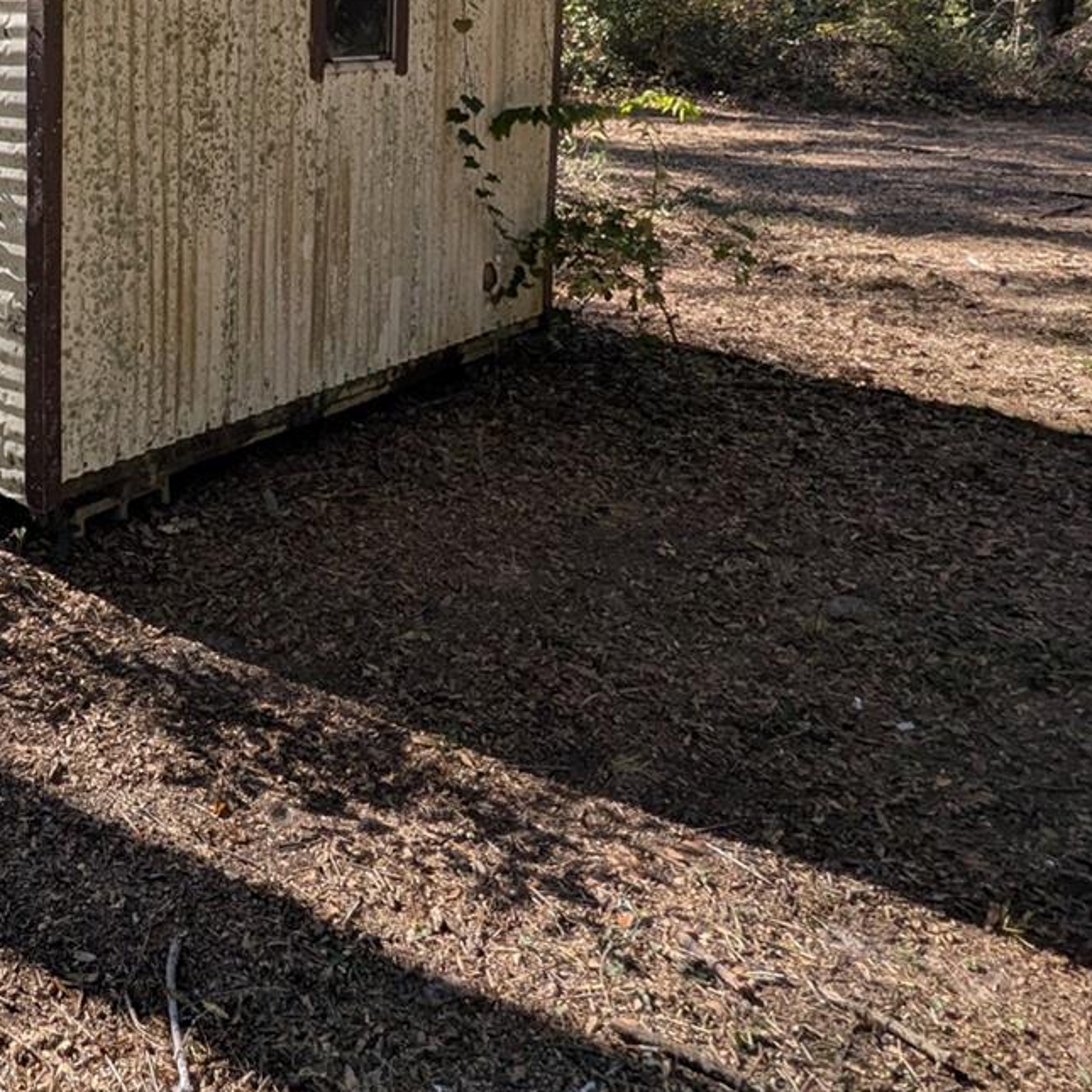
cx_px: 10
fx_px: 1249
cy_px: 110
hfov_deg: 41.4
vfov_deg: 43.2
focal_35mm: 35
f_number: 2.2
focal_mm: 2.35
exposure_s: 1/577
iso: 44
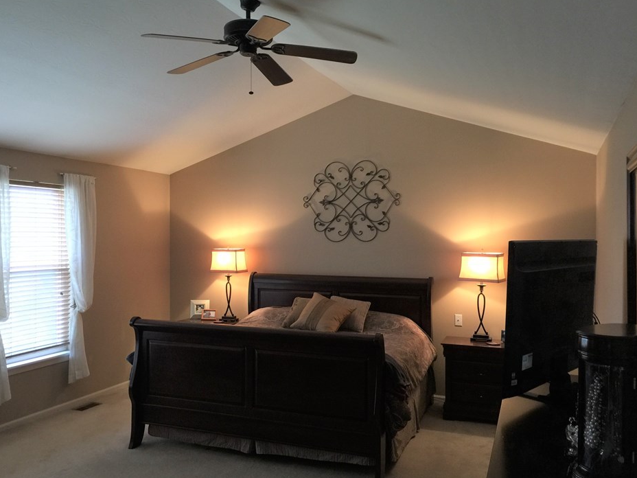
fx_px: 589
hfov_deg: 56.7
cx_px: 292
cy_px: 244
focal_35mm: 32
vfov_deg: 44.2
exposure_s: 1/4
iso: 64
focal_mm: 4.15
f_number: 2.2
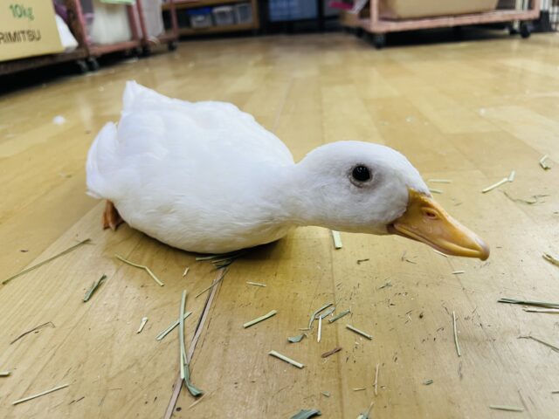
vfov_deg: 53.1
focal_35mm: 26
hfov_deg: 67.3
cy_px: 210
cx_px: 280
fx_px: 420
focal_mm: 5.7
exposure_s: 1/50
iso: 80
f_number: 1.5
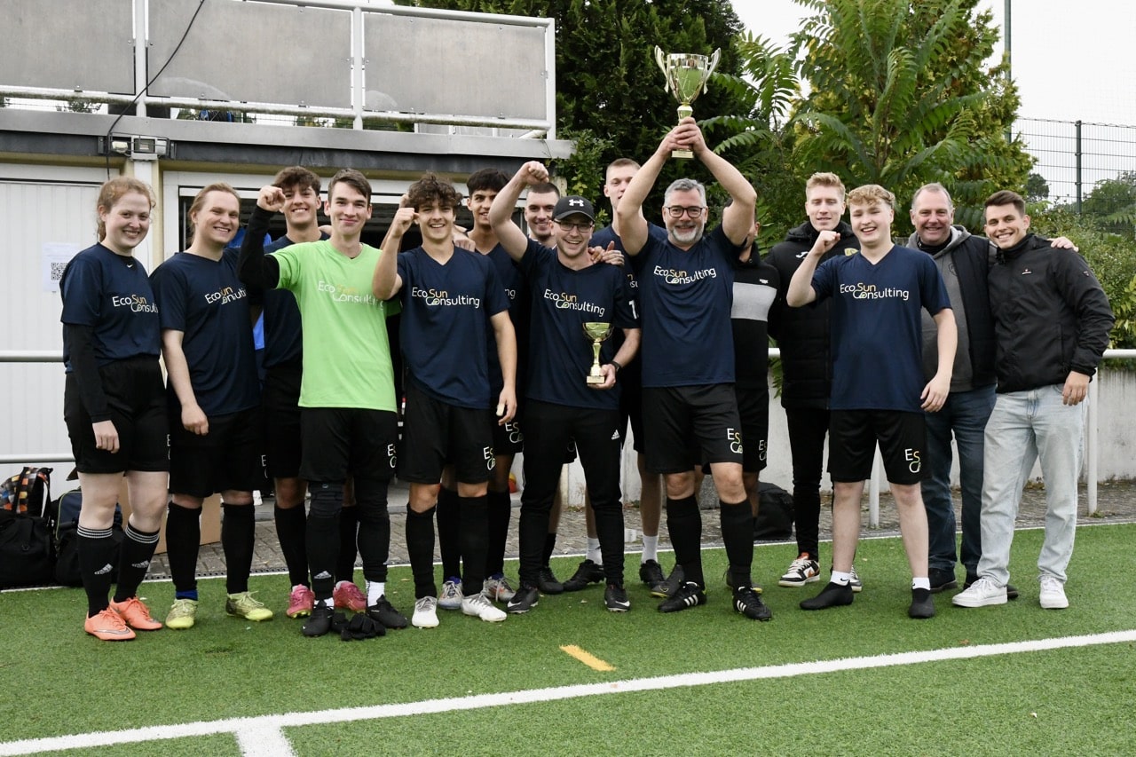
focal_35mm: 35
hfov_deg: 54.4
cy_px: 378
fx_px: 1104
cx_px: 568
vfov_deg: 37.8
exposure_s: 1/800
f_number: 14
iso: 6400
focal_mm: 35
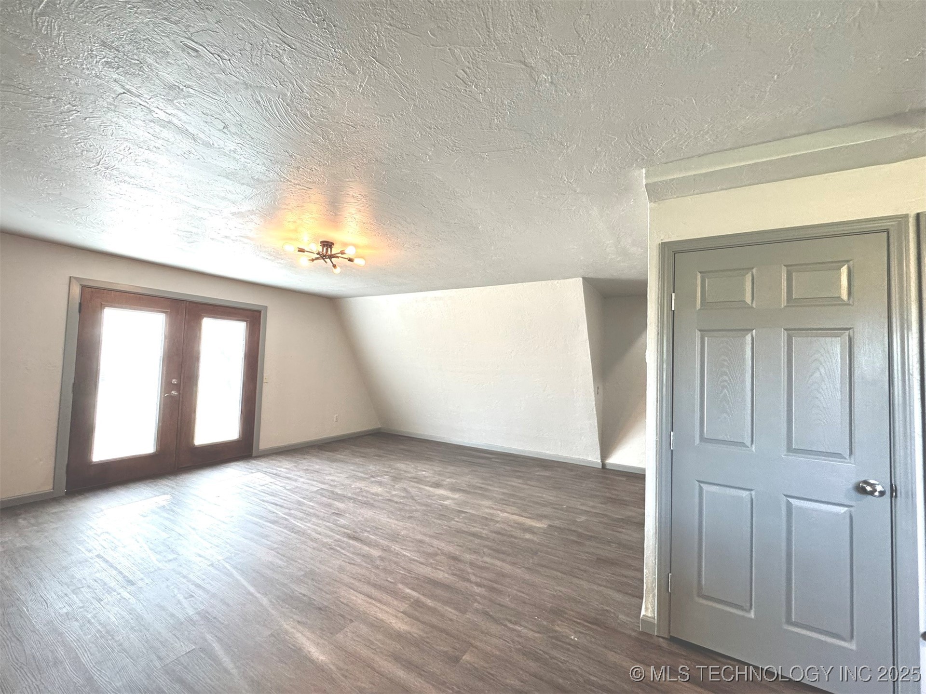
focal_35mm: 14
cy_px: 347
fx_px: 375
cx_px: 463
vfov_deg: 85.7
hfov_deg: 102.1
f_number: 2.2
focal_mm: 2.22
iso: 250
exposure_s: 1/120
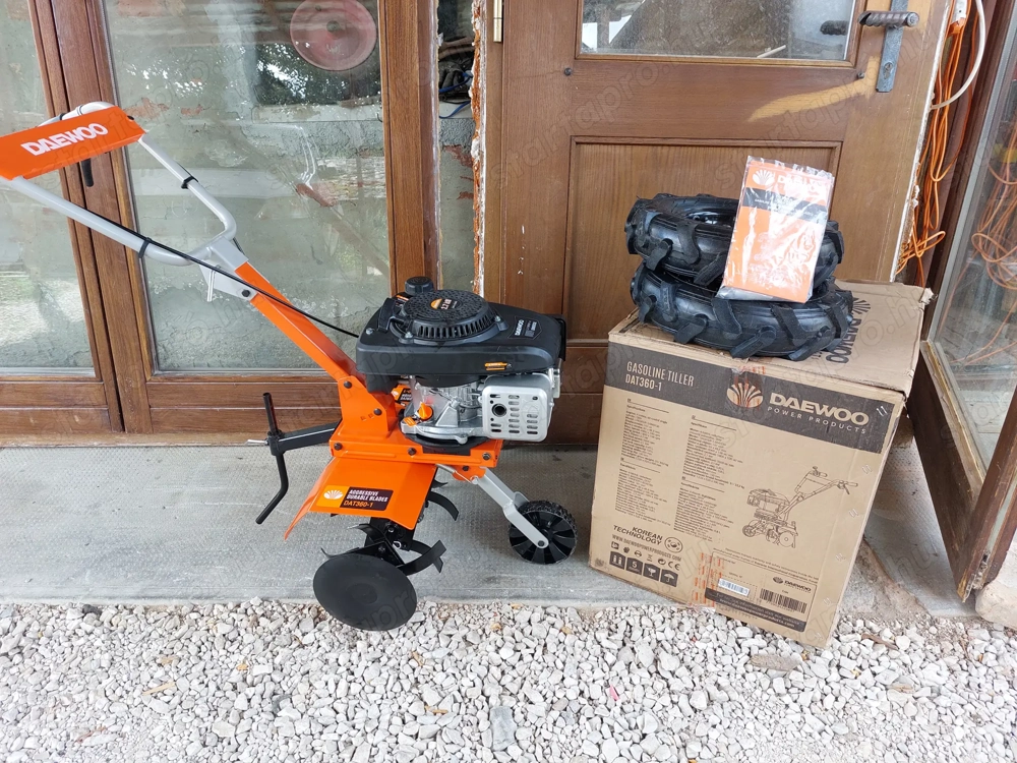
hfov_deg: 69.4
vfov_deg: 54.9
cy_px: 382
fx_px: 734
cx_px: 508
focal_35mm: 25
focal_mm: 5.23
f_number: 1.8
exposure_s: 1/100
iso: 32
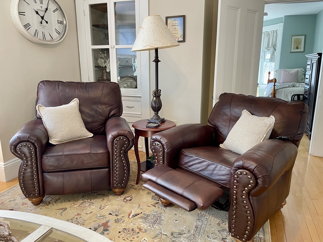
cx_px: 162
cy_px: 121
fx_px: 243
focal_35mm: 26
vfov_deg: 53.1
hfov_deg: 67.3
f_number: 1.6
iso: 125
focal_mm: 4.2
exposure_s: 1/90
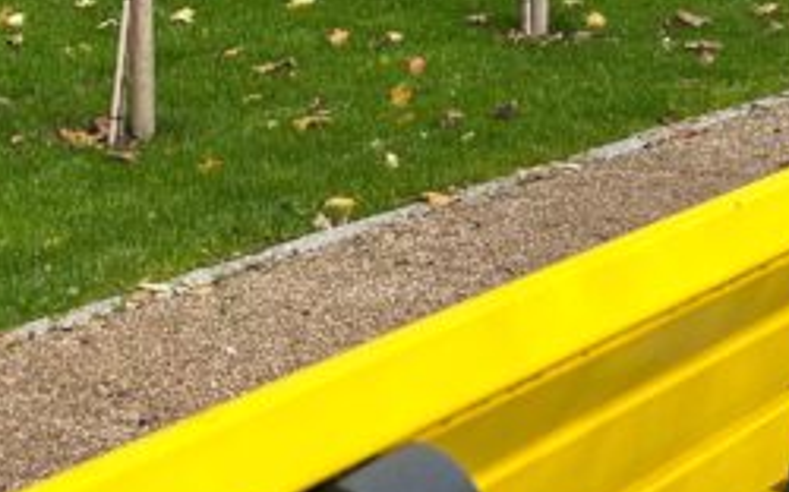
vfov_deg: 11.4
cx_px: 123
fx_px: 2429
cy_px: -73
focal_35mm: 113
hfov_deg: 18.2
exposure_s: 1/1224
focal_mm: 5.7
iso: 50
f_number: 1.5
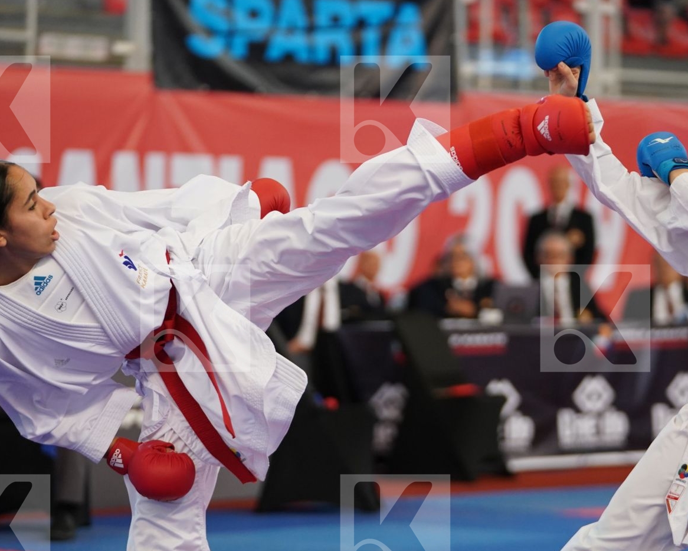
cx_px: 395
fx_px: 3482
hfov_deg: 11.3
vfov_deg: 9.0
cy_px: 318
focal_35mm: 171
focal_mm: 118
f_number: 2.8
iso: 2000
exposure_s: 1/1000
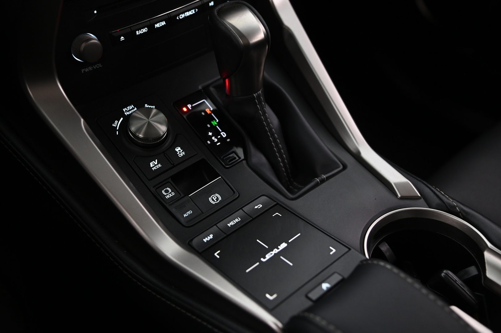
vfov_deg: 29.2
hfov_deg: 42.8
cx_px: 250
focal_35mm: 46
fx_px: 640
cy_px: 166
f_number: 4
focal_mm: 46
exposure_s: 1/20
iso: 2000
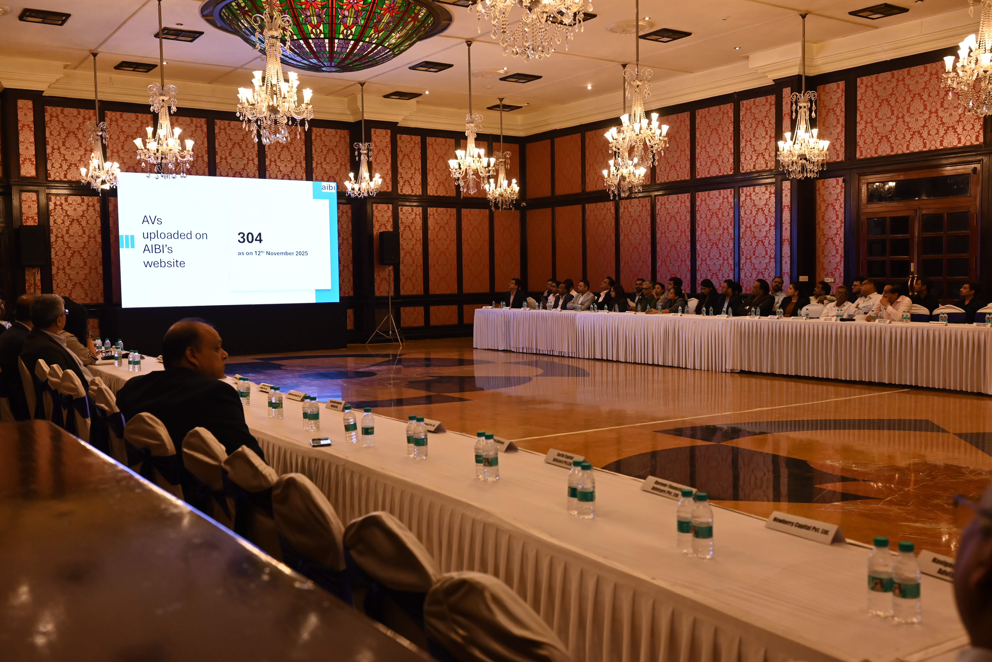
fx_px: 937
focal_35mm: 34
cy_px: 331
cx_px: 496
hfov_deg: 55.8
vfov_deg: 38.9
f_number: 5
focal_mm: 34
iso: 2000
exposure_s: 1/125
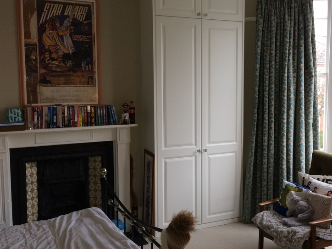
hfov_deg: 45.6
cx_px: 194
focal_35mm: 41
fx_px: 393
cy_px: 120
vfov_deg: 35.1
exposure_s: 1/33
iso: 80
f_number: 2.2
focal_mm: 4.15
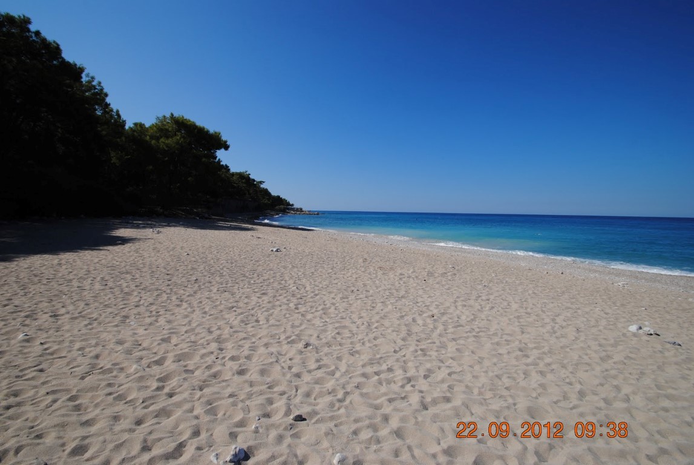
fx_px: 290
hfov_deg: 100.3
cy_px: 232
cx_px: 347
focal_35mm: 15
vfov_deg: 77.5
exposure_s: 1/400
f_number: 10
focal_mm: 10
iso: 100
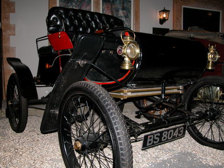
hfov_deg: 52.6
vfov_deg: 40.7
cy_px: 84
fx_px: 226
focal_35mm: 35
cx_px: 112
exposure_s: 1/60
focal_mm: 8.9
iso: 100
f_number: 2.8
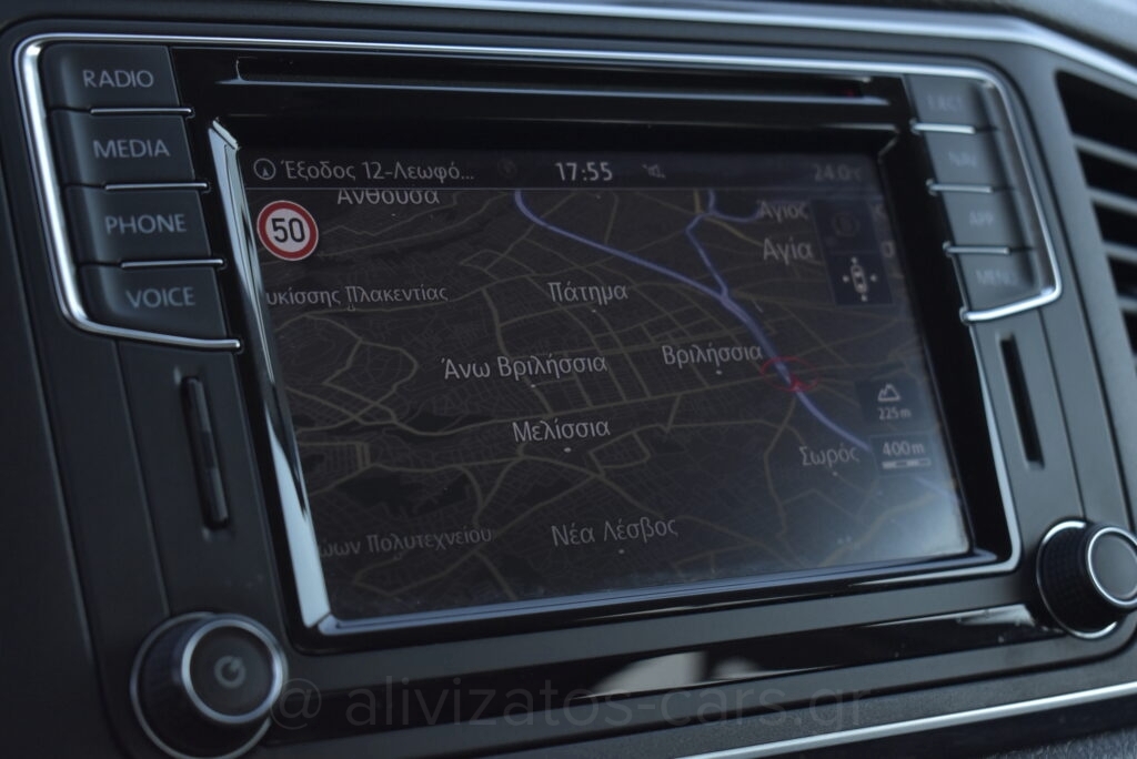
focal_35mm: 68
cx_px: 568
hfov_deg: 29.8
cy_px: 380
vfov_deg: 20.2
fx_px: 2133
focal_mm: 45
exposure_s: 1/1250
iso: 1600
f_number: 5
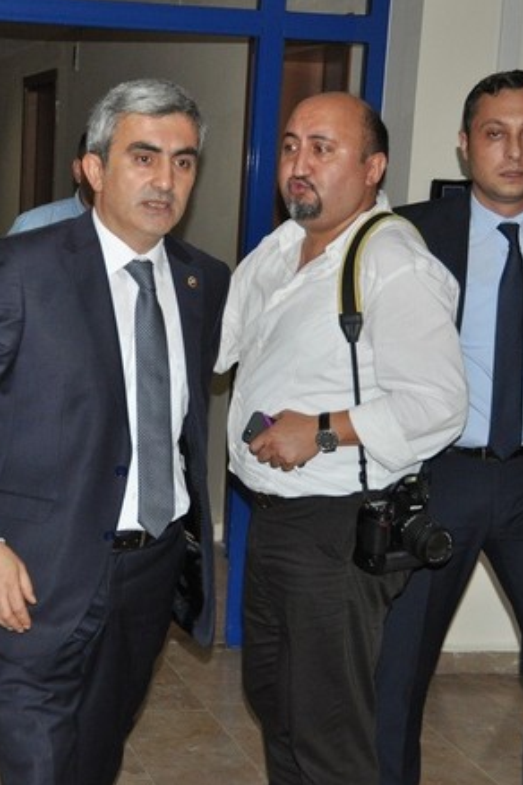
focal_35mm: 78
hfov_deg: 17.3
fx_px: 1700
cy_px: 395
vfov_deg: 26.0
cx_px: 82
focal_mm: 34
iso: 800
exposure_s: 1/200
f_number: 4.2
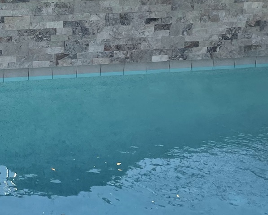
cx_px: -43
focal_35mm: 87
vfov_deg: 17.4
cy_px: 28
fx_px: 690
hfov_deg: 20.7
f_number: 1.6
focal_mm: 4.2
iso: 32
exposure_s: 1/3300
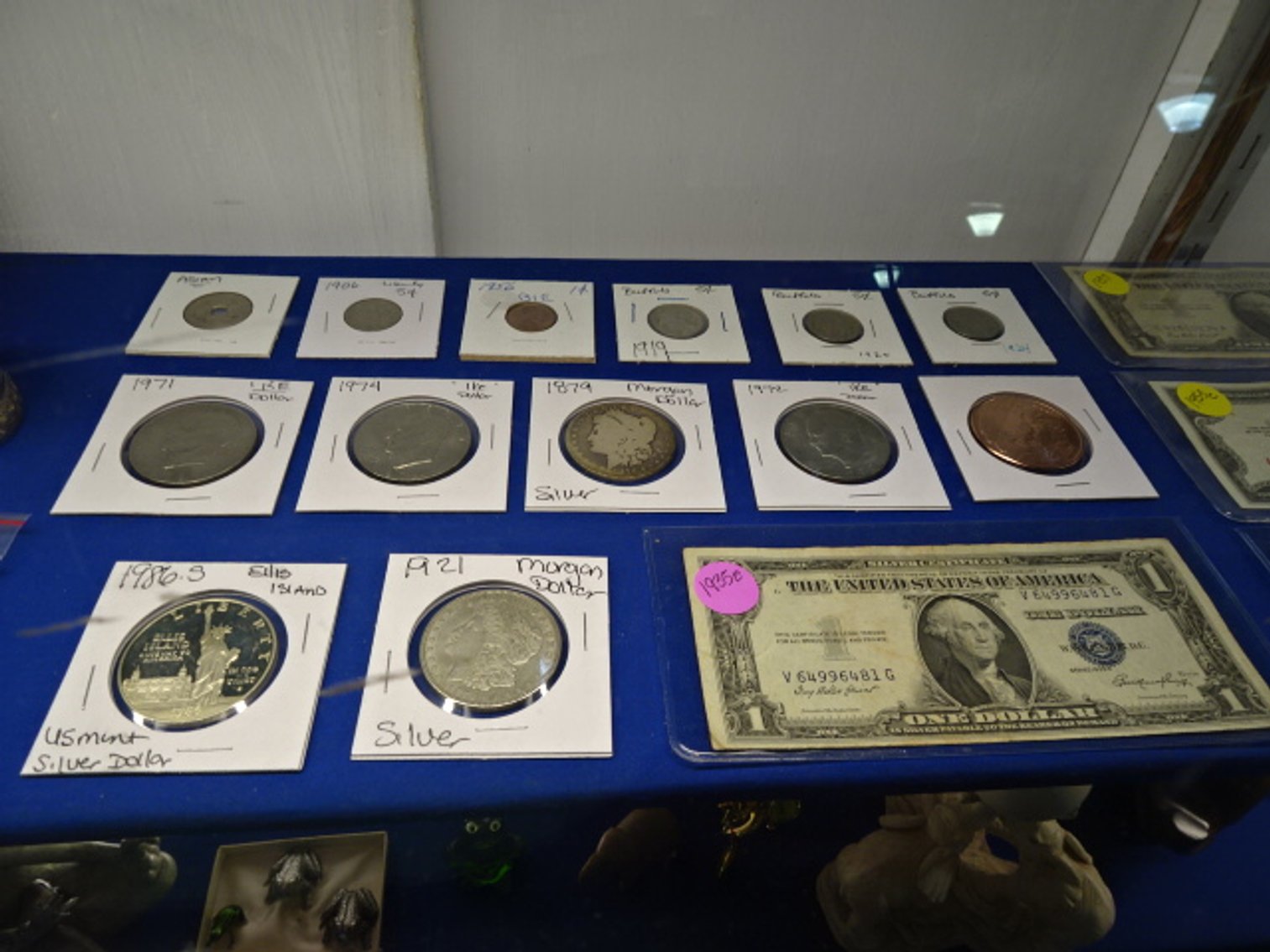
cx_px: 635
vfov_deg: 56.8
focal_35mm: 24
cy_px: 476
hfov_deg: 71.6
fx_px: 881
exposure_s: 1/50
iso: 80
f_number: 3.5
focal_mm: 4.1
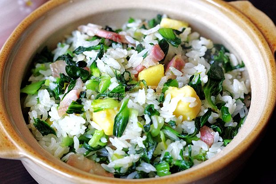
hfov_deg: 27.0
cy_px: 92
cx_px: 138
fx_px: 575
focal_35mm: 75
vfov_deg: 18.2
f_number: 4.5
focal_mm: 50
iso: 1600
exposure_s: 1/200
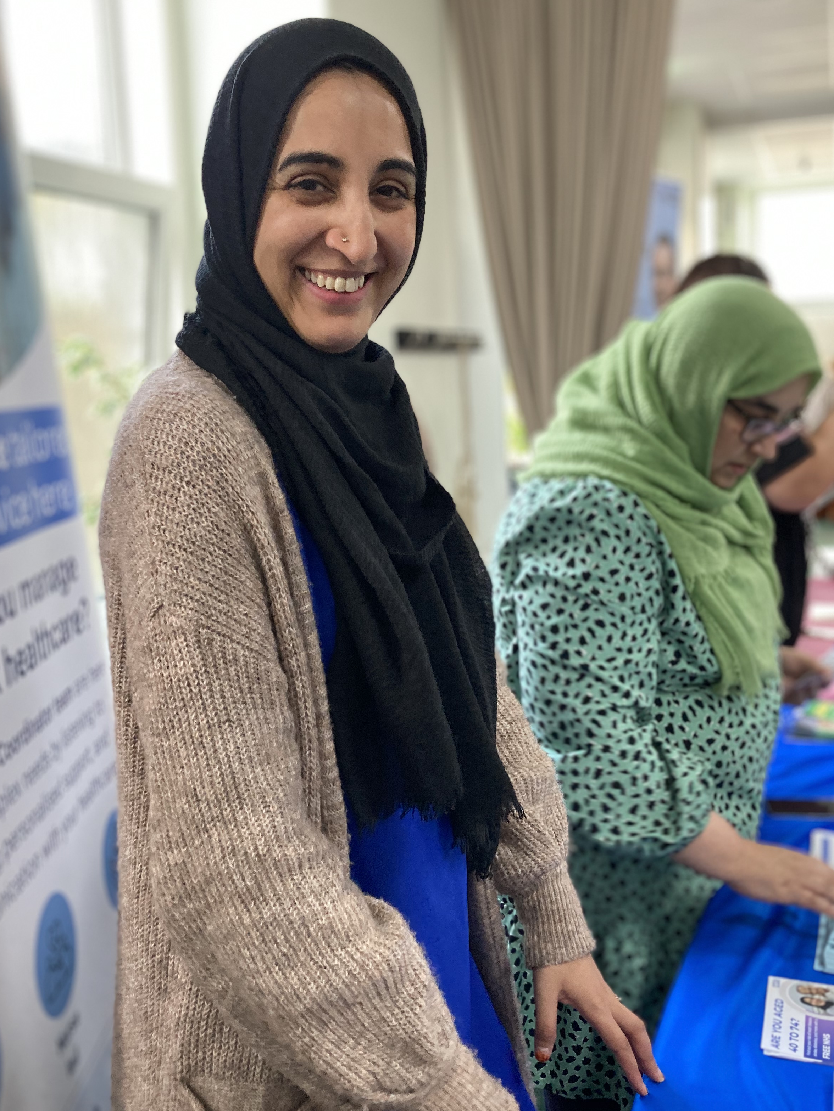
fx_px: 1156
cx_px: 396
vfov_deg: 51.3
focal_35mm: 36
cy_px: 541
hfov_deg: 39.6
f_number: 1.8
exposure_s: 1/50
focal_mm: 3.99
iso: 125
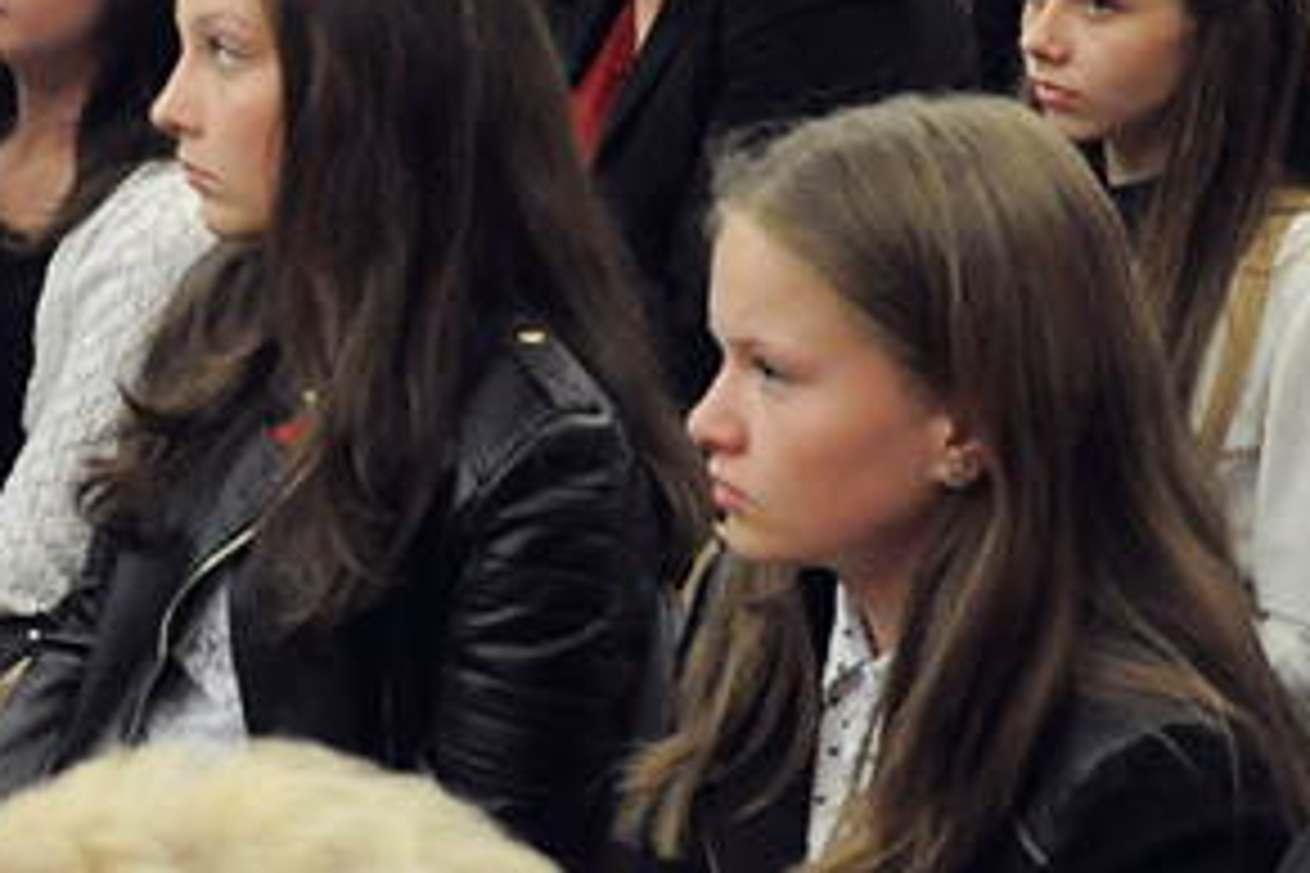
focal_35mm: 105
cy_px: 421
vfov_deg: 13.0
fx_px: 3821
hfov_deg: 19.4
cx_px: 374
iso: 2500
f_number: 5.6
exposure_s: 1/80
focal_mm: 24
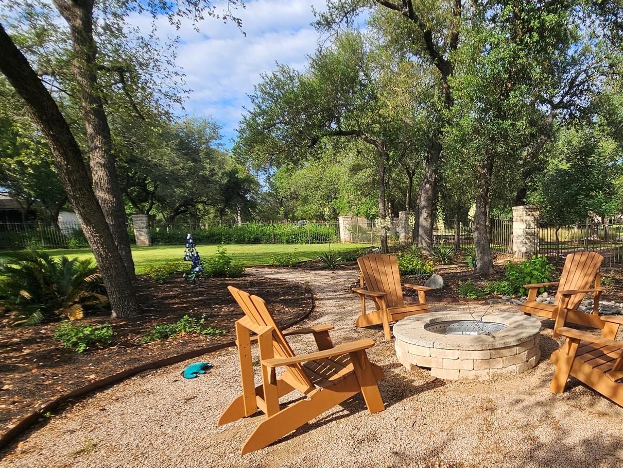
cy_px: 309
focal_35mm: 22
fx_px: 396
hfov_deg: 72.1
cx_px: 453
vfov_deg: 59.8
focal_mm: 2.2
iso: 50
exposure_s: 1/1255
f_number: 2.2
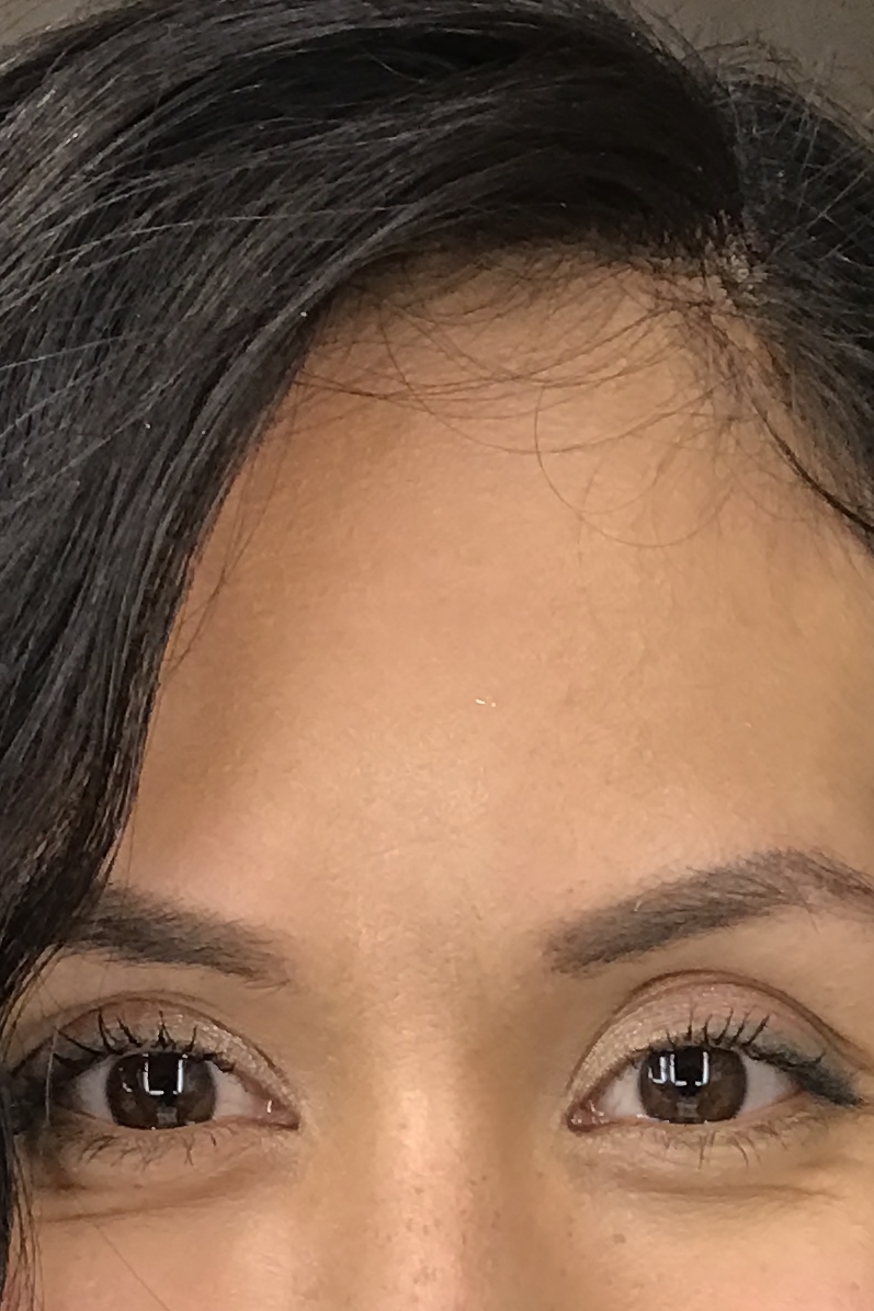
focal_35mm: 86
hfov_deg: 15.9
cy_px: 1620
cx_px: 583
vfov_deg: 21.7
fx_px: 3132
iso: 64
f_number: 2.2
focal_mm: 2.87
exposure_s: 1/30
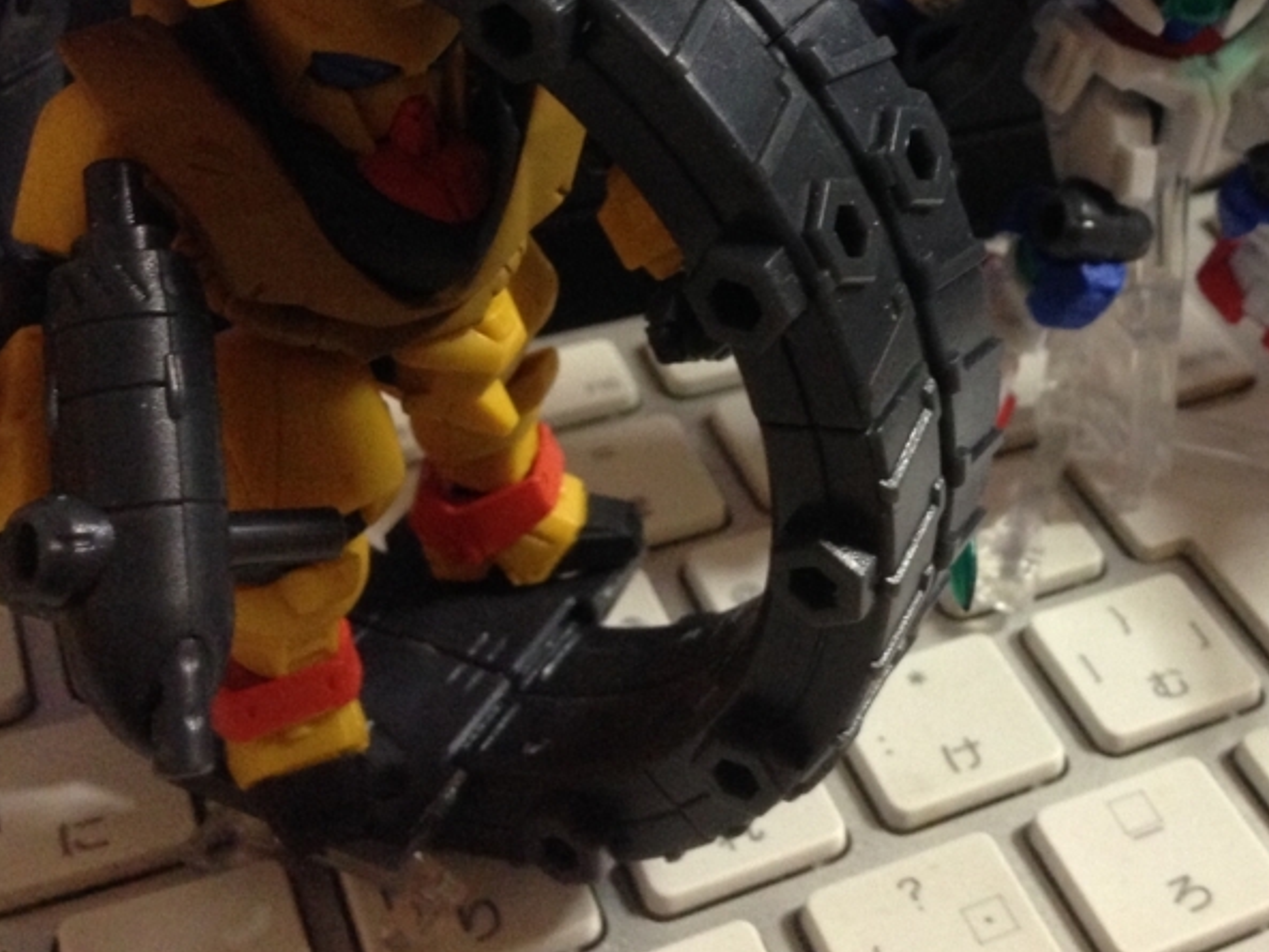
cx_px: 1044
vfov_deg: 25.1
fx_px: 2090
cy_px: 150
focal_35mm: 57
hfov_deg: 32.7
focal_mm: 4.12
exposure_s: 1/20
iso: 320
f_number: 2.4
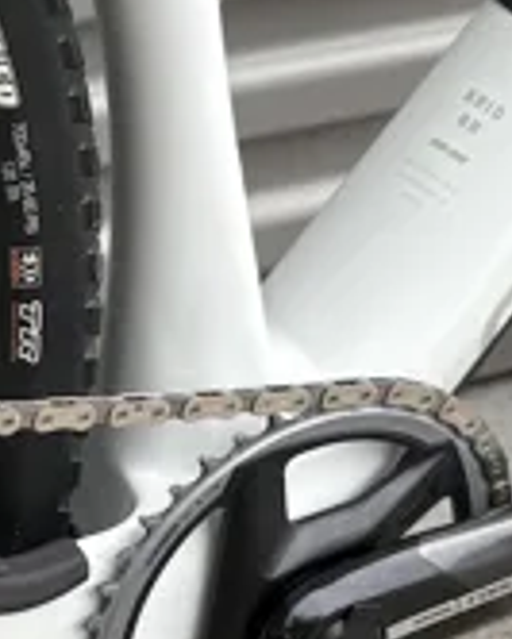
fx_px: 2309
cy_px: 216
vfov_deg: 15.7
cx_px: -296
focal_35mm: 122
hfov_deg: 12.0
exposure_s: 1/122
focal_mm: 5.96
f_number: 1.6
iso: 32
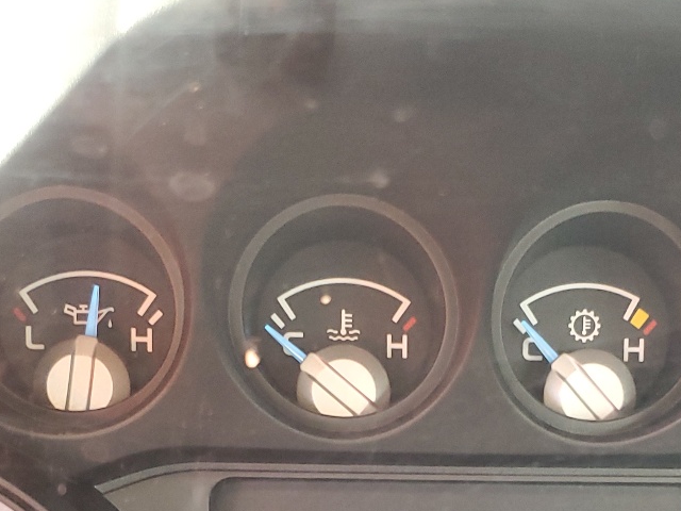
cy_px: 594
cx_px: 434
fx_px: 1279
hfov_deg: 29.7
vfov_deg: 21.2
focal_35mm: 65
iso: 194
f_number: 1.5
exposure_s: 1/60.2
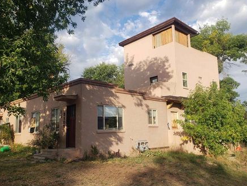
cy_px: 97
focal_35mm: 30
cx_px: 114
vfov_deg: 46.8
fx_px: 214
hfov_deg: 59.9
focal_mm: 4.3
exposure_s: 1/695
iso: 50
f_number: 2.4
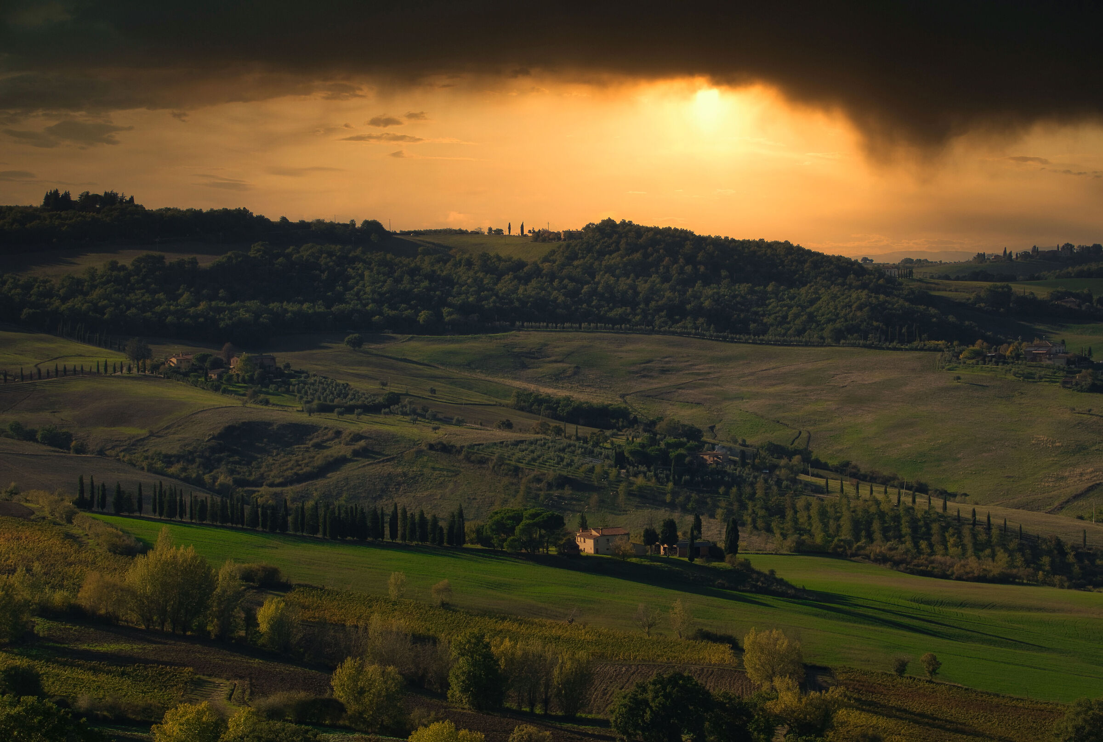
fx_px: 3226
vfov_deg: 13.1
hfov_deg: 19.4
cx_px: 552
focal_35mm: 105
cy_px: 371
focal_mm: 70
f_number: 14
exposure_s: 1/400
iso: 400
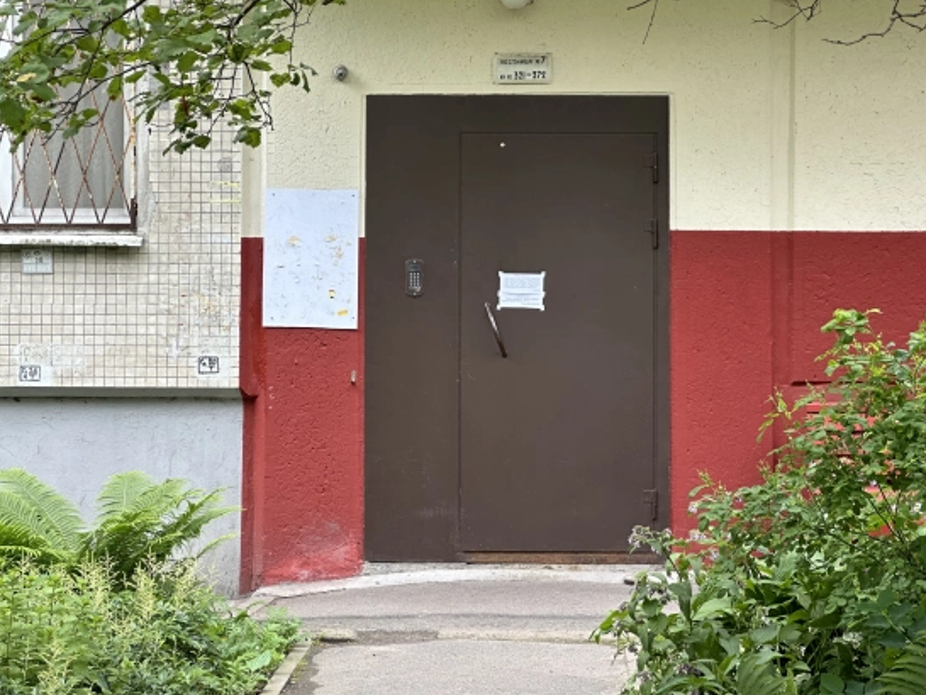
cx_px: 522
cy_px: 305
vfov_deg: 16.8
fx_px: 2355
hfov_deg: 22.2
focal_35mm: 88
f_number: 2.8
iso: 50
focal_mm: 9
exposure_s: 1/99
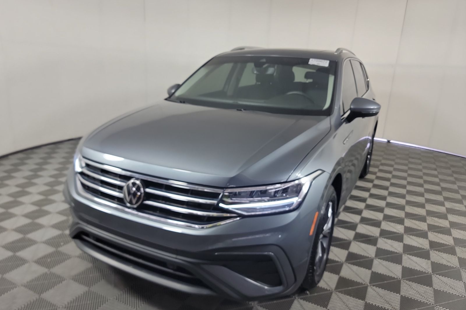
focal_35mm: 25
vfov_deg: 51.2
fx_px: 324
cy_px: 169
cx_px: 233
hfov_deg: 71.5
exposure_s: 1/59
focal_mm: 6.7
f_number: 1.8
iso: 58
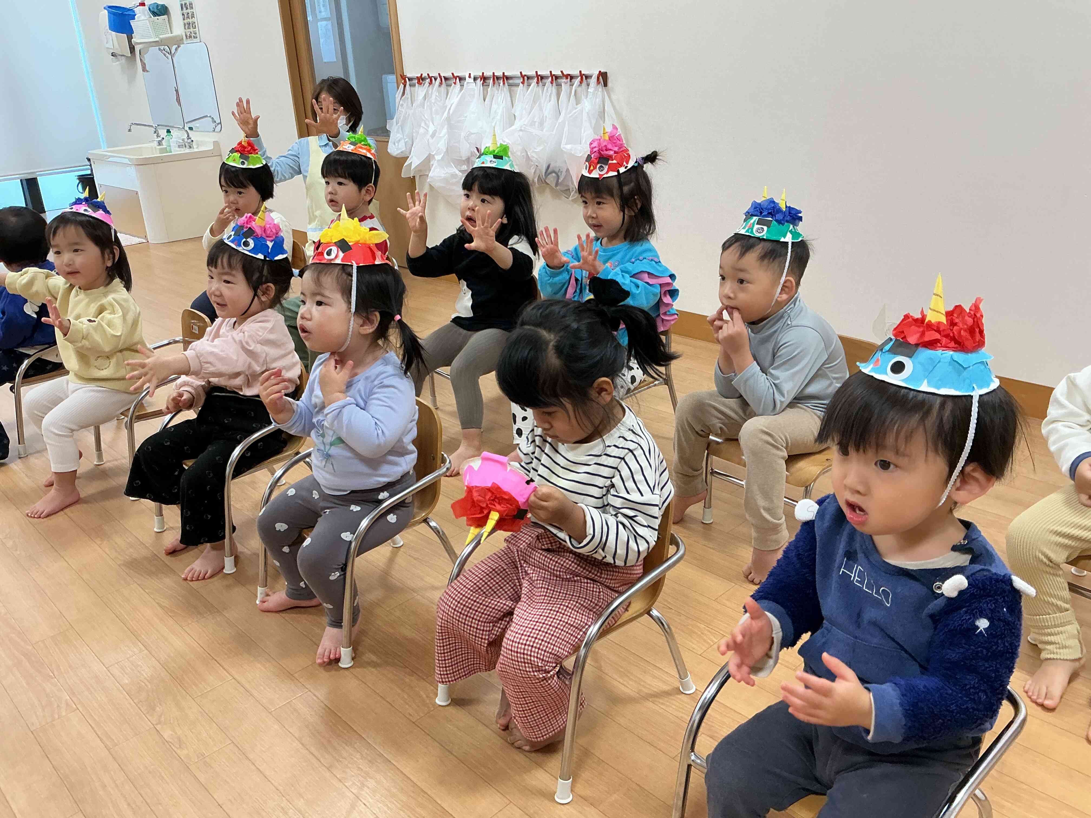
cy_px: 409
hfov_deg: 61.7
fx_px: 914
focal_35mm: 29
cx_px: 546
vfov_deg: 48.2
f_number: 1.8
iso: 64
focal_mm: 3
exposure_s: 1/60
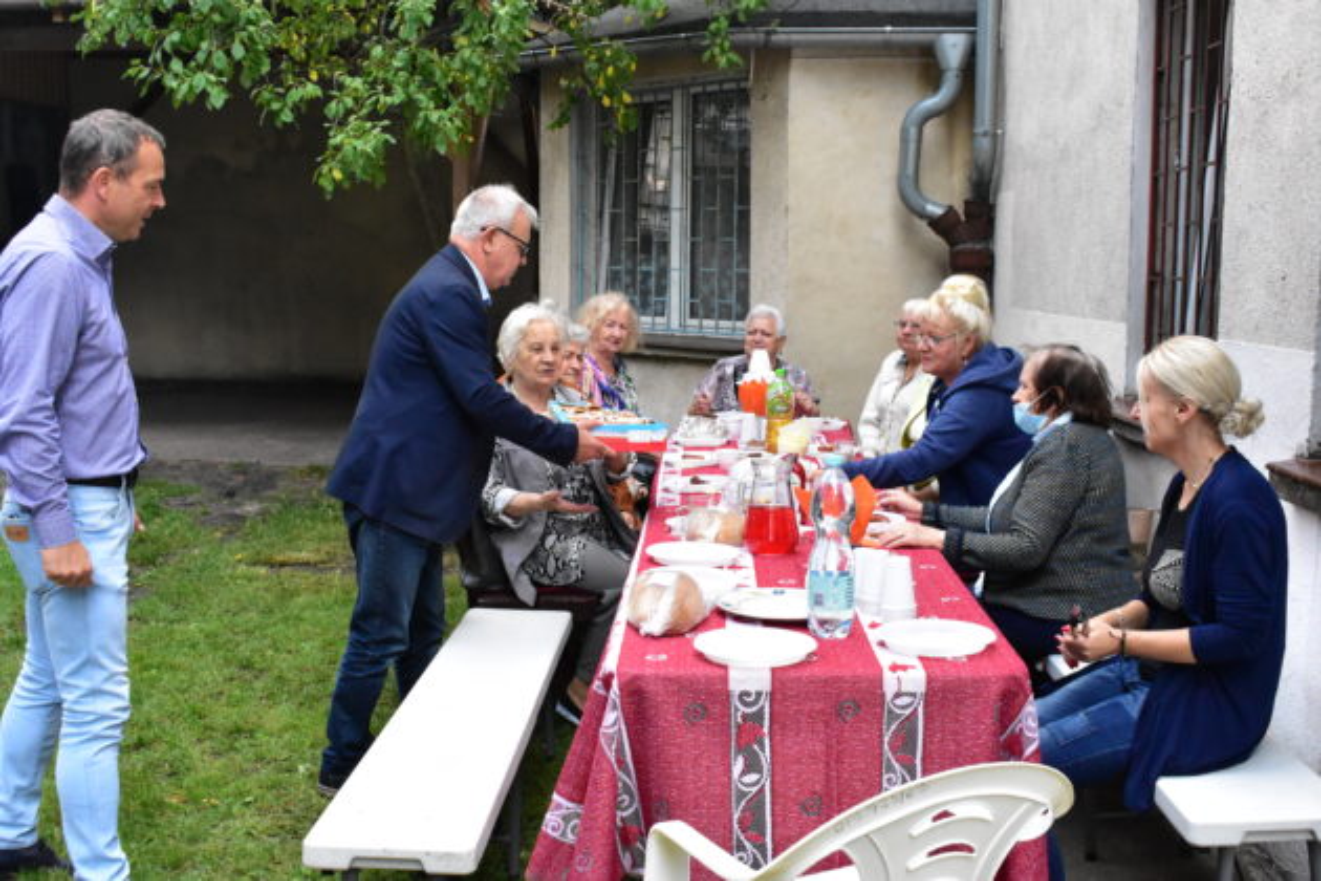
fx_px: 1486
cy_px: 440
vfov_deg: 33.0
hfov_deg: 47.9
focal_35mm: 40
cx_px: 660
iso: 6400
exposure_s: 1/2500
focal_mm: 27
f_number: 7.1
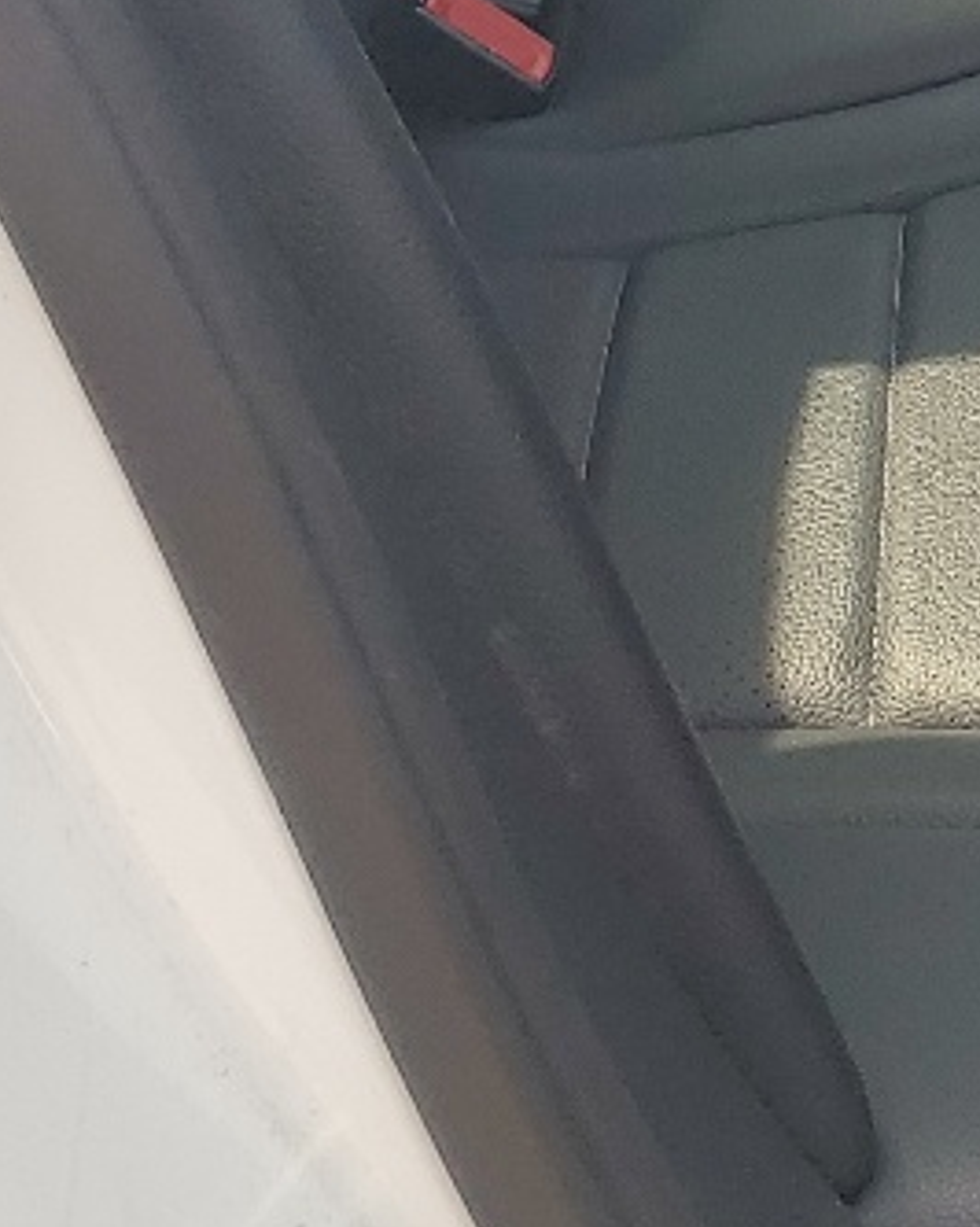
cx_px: 1334
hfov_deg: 12.2
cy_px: -763
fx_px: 4427
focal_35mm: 122
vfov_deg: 14.4
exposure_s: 1/625
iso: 50
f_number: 1.5
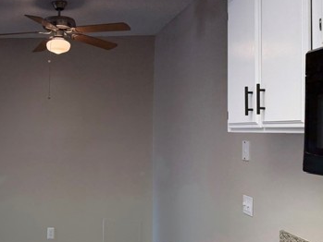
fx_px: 411
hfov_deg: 40.2
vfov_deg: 32.9
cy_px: 107
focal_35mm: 44
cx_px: 42
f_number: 1.78
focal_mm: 6.76
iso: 125
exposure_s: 1/199
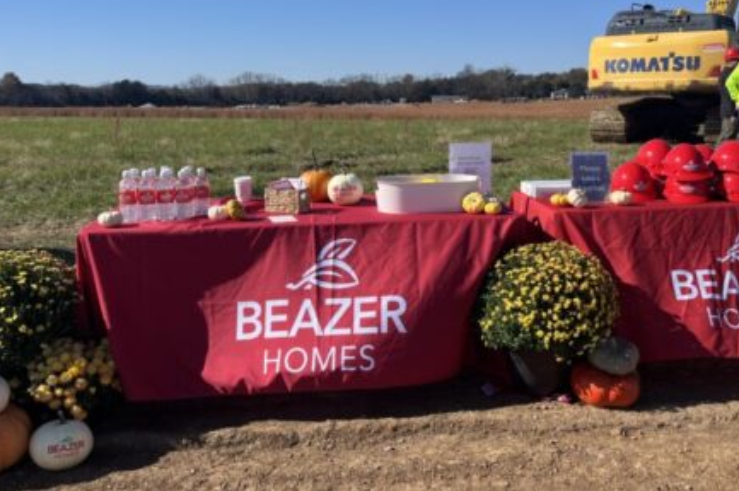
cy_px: 196
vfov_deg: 37.6
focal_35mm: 35
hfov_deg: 53.9
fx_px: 718
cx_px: 463
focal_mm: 5.1
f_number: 1.6
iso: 50
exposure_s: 1/3413
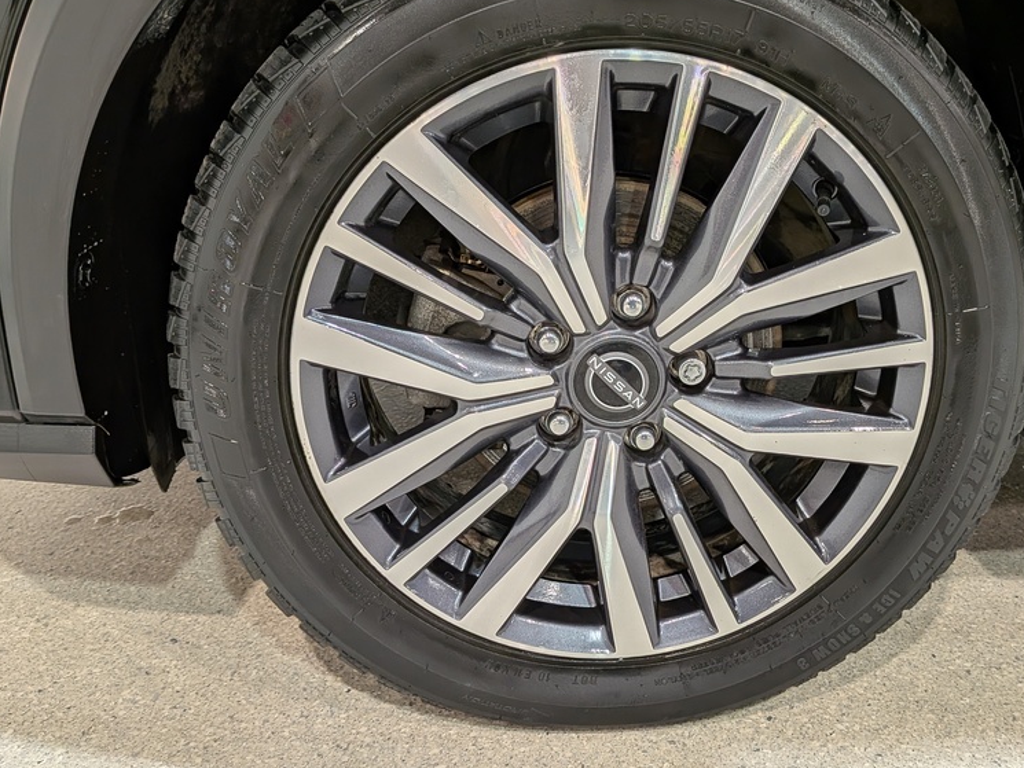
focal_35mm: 33
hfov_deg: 54.9
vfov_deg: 42.9
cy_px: 356
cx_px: 621
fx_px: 976
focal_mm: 4.53
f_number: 1.7
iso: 26
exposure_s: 1/155
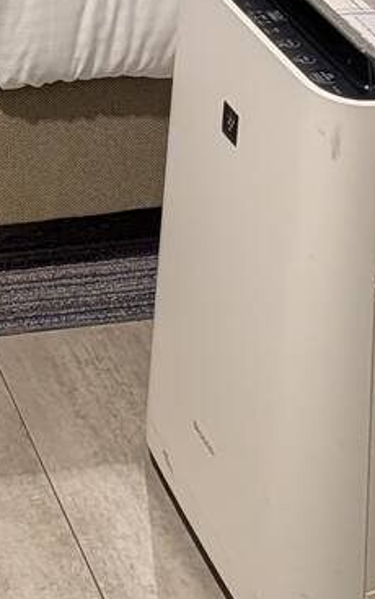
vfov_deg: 15.8
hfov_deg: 11.3
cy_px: -495
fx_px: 1812
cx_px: -213
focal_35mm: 111
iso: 413
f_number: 1.68
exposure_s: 1/52.8
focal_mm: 6.9
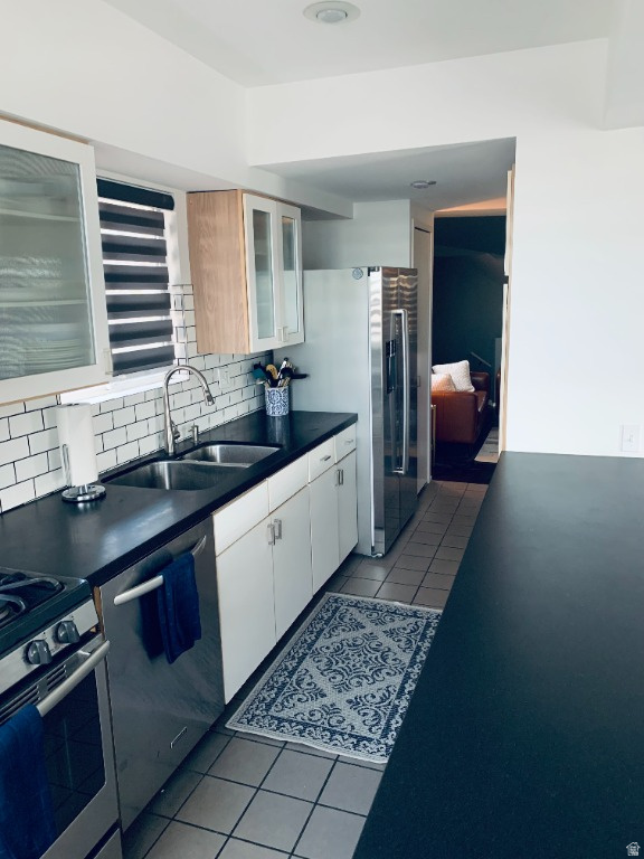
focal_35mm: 26
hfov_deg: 53.1
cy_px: 430
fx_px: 645
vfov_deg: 67.3
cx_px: 322
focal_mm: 4.25
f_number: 1.8
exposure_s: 1/60
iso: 250
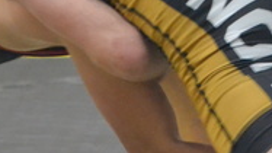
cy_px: -5
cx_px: 236
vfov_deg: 0.8
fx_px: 10634
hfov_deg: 1.5
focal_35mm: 1475
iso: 3200
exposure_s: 1/100
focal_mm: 220
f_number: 5.3
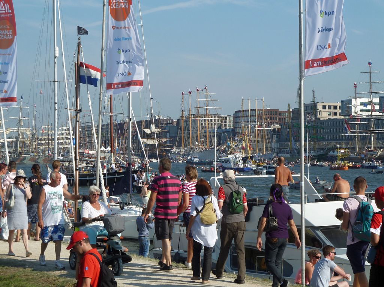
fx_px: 1063
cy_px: 144
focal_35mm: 96
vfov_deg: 15.4
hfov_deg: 20.5
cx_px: 192
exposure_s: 1/500
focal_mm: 15.8
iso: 80
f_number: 4.3
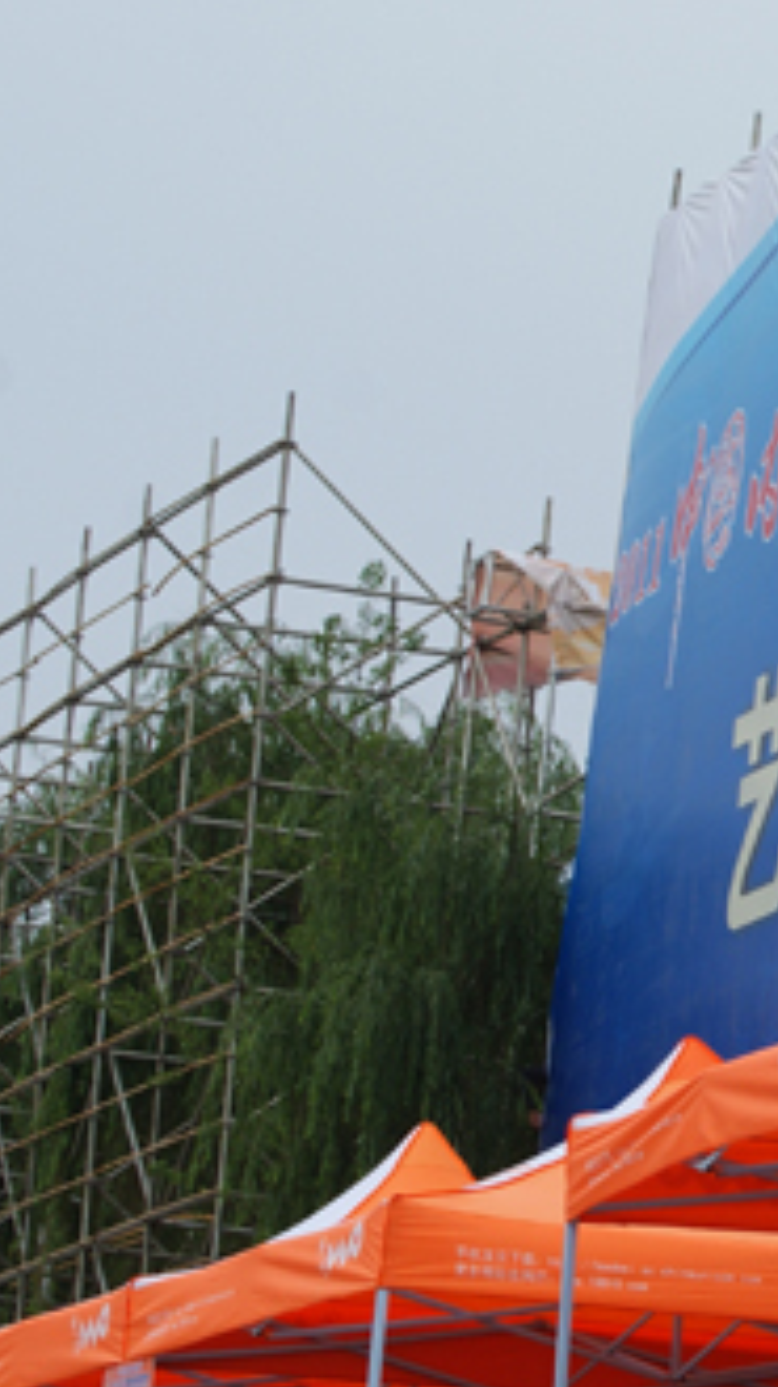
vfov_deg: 10.0
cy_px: 830
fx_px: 7904
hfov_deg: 5.6
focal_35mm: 215
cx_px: 702
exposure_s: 1/160
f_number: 10
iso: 100
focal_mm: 75
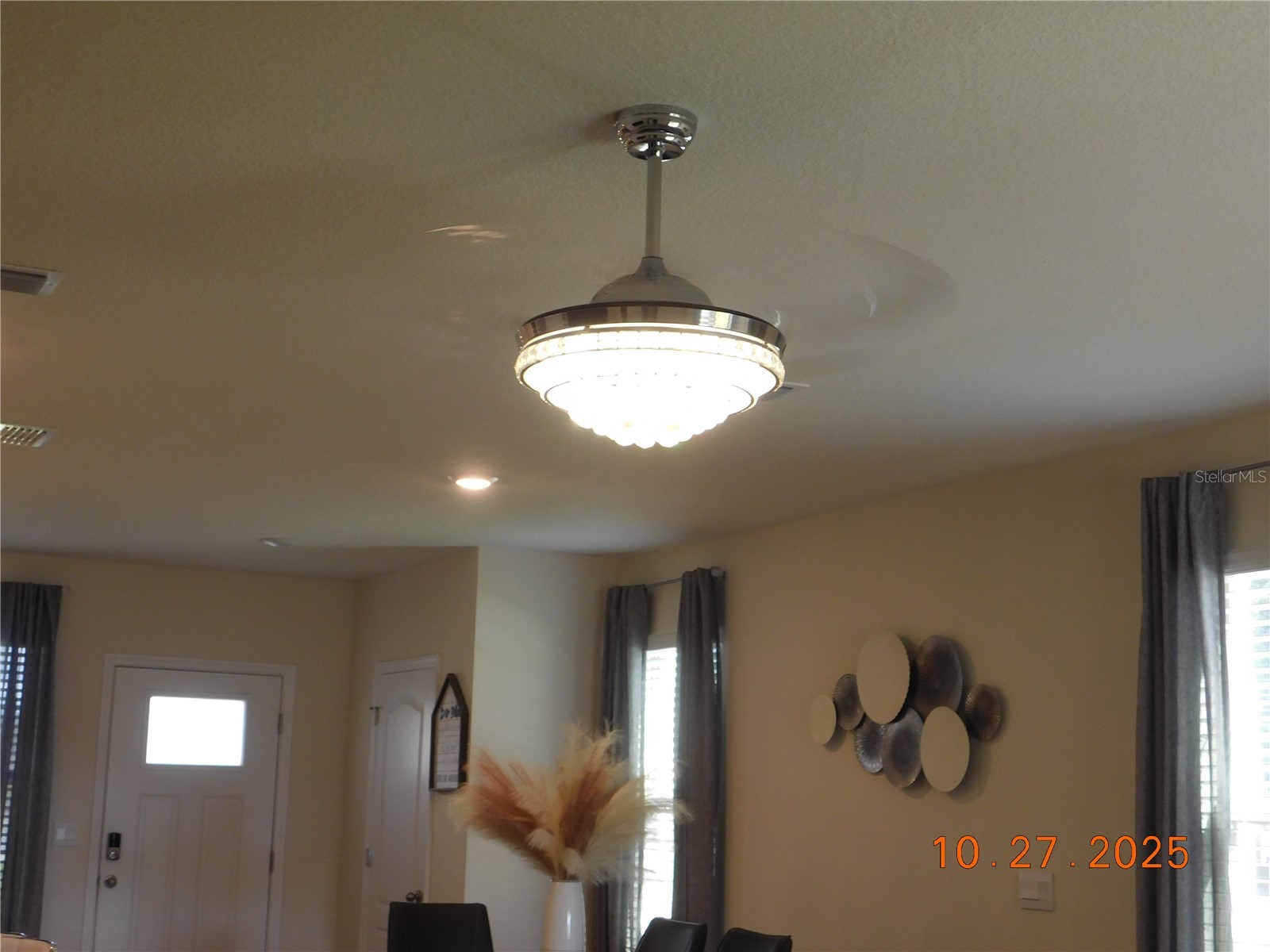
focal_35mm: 51
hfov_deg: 37.5
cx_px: 635
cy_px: 476
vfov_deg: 28.6
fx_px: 1871
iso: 125
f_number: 3.8
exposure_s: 1/30
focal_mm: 9
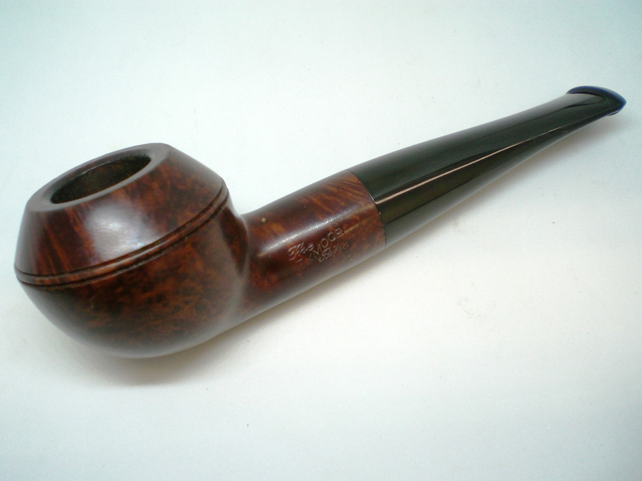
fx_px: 705
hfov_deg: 49.0
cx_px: 321
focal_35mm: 38
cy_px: 240
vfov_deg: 37.7
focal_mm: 6.3
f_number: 3.1
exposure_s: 1/60
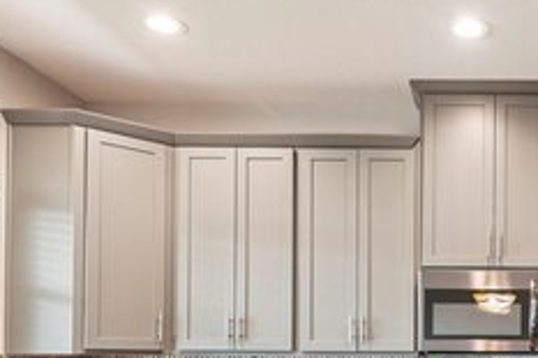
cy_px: 329
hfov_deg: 40.5
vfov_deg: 29.1
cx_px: 503
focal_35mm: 44
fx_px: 657
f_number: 8
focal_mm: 16
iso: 800
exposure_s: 1/10
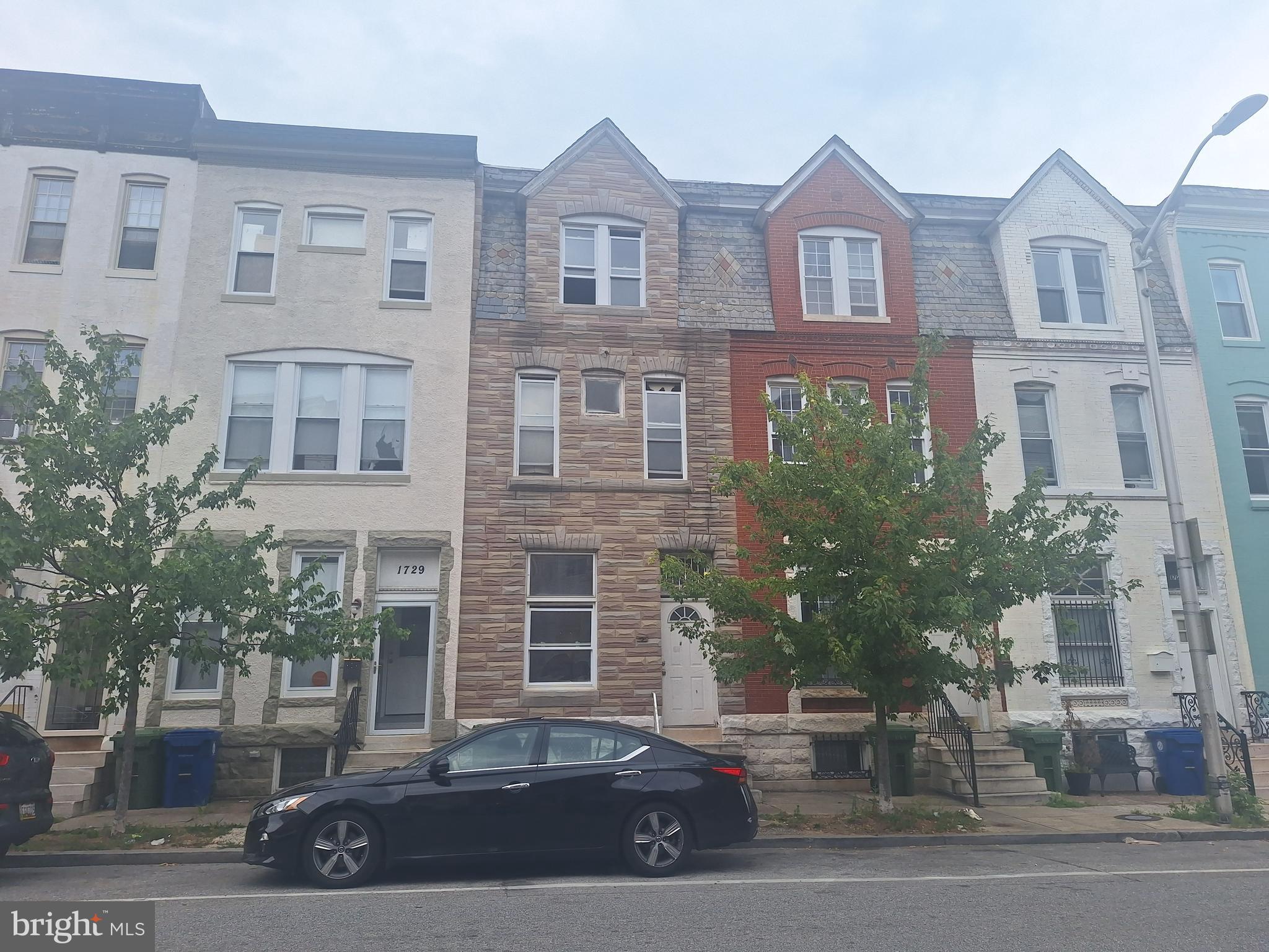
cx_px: 634
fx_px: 843
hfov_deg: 73.9
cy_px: 476
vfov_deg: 58.9
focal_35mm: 23
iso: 40
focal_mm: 5.54
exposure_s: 1/2165
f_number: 1.8
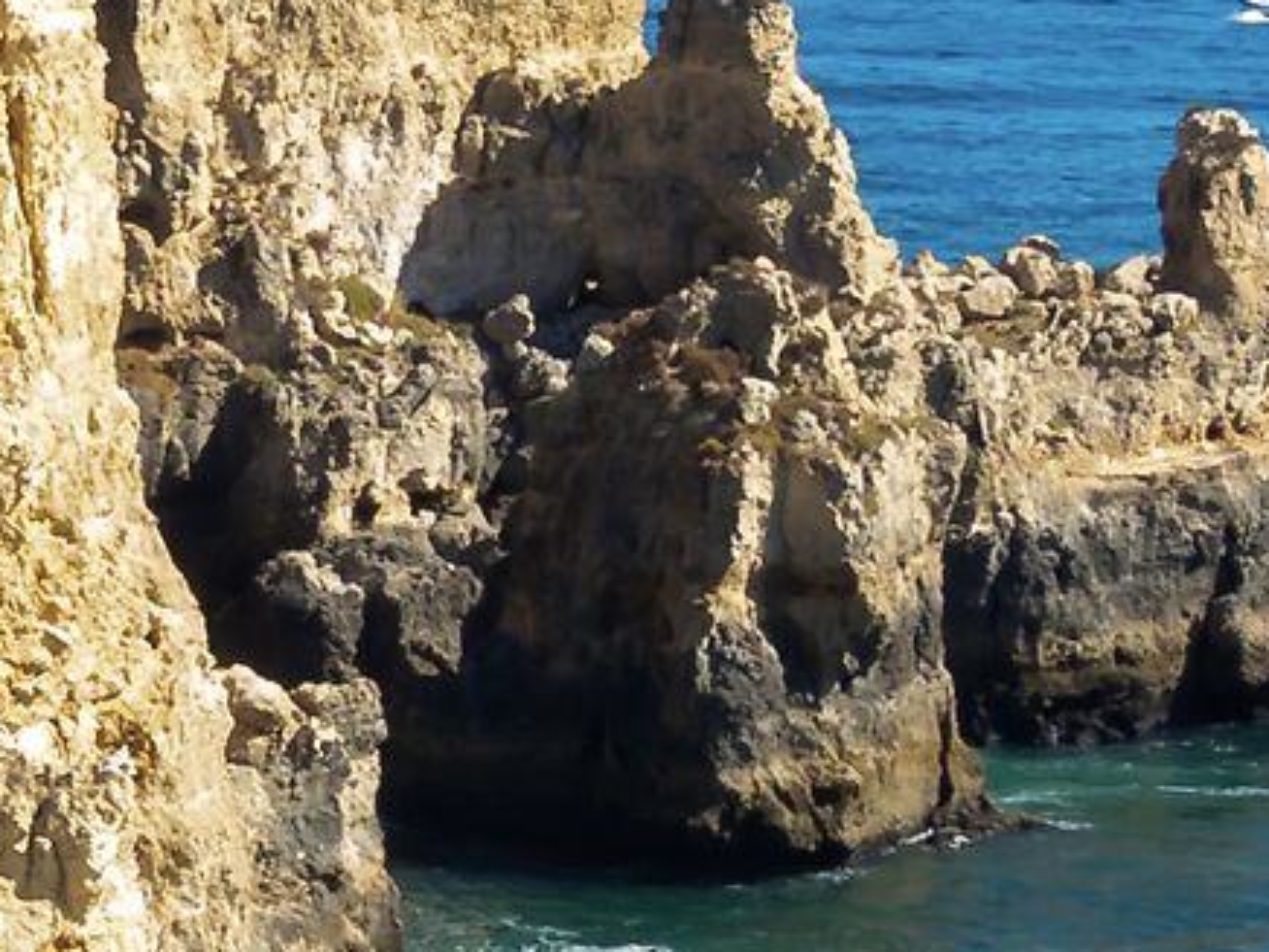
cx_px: -629
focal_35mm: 275
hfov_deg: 7.1
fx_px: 10081
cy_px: 843
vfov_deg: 5.4
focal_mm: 11
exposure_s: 1/500
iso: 80
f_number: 2.8
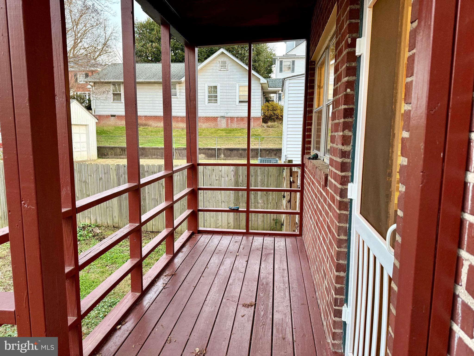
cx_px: 237
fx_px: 329
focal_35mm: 24
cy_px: 178
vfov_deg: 56.8
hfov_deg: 71.6
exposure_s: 1/67
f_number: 1.78
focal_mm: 6.76
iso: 200
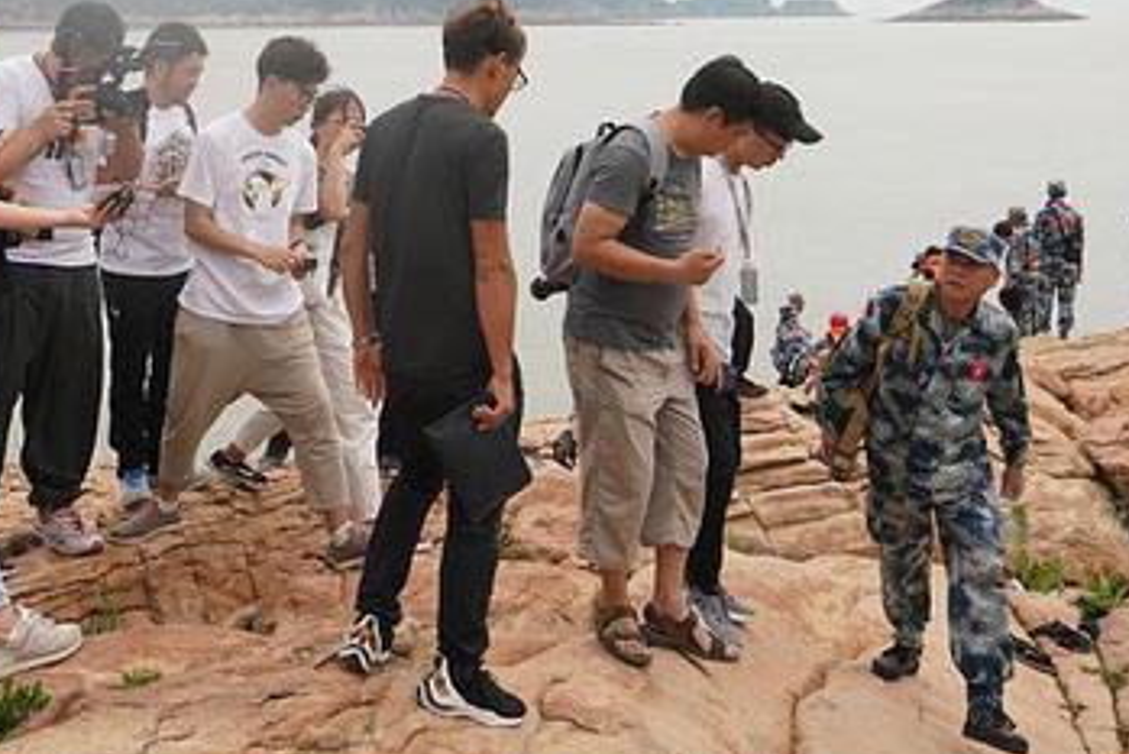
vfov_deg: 29.4
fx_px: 1380
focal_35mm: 44
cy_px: 94
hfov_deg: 43.8
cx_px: 366
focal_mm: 24
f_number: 4
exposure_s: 1/5000
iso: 400
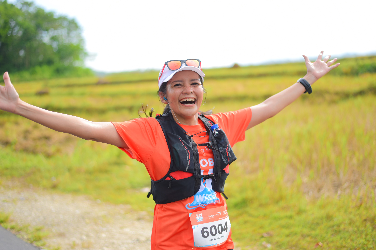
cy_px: 125
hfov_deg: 39.6
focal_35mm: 50
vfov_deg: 27.0
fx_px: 522
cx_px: 188
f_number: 1.8
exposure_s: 1/1250
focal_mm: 50
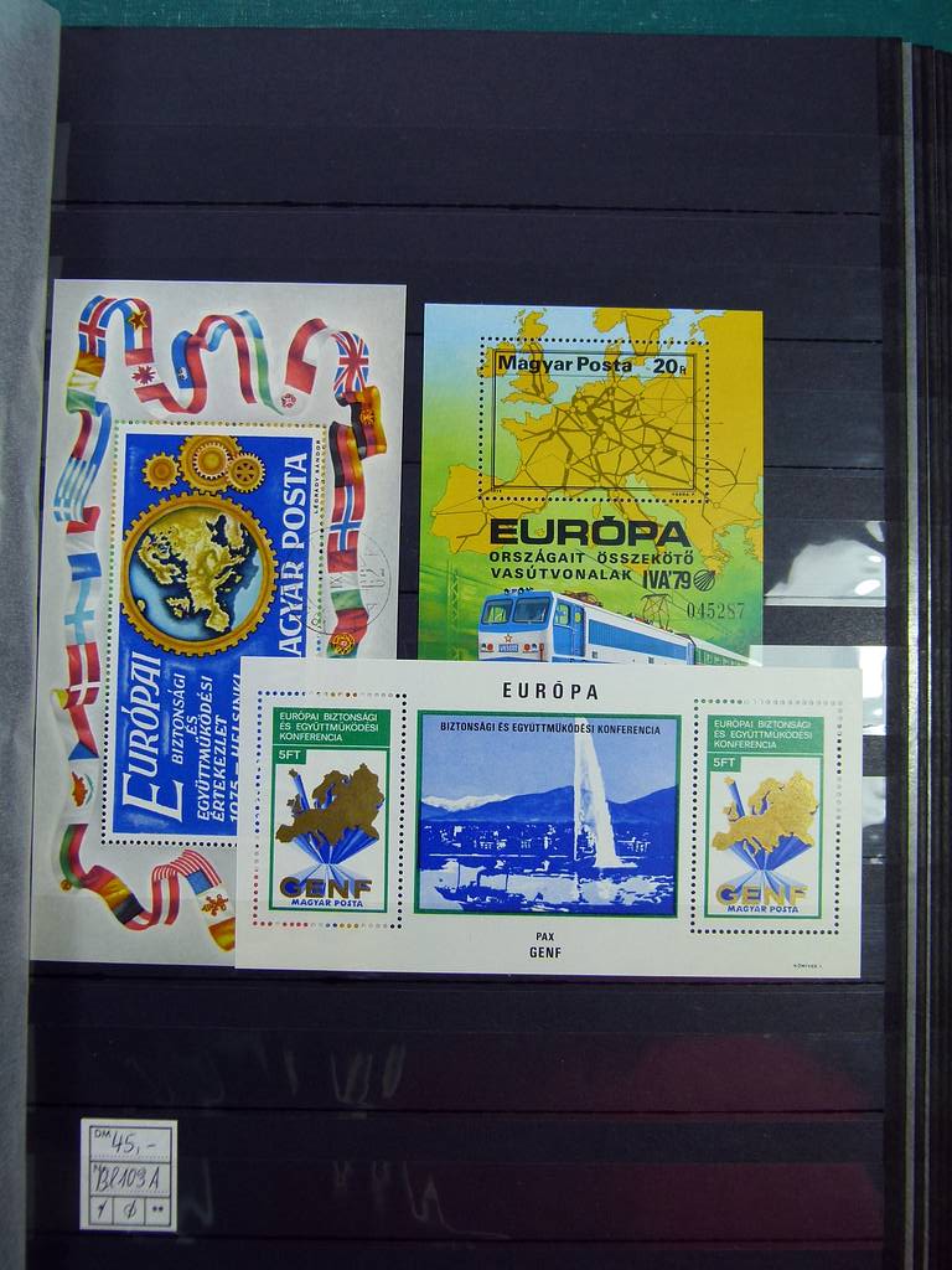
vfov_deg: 51.4
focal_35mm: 36
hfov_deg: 39.7
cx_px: 476
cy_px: 635
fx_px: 1320
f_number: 3.1
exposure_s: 1/125
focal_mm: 6.5
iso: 100
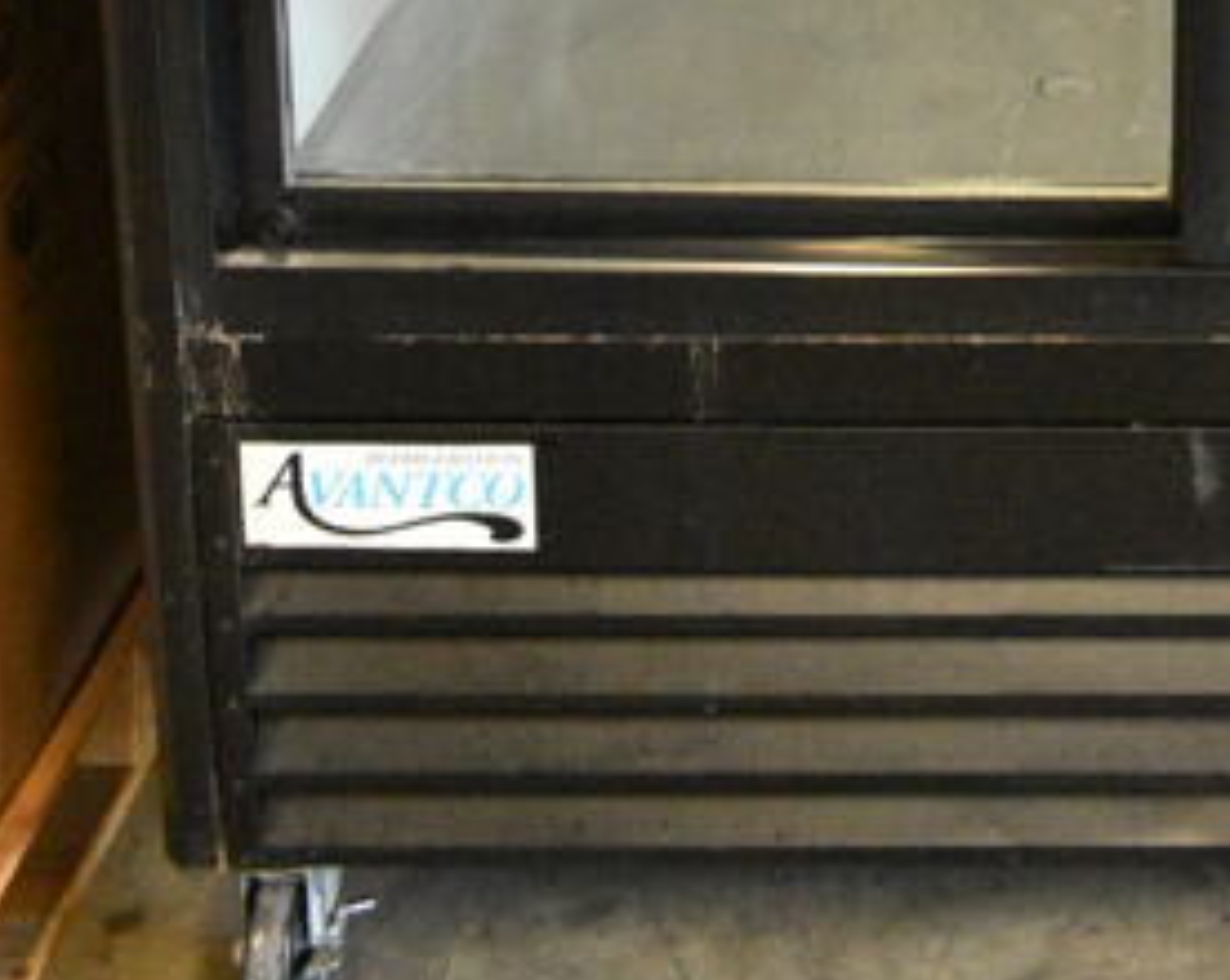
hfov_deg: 21.9
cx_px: 1243
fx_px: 3054
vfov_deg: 15.7
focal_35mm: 84
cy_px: -751
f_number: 6.3
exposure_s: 1/100
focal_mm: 18
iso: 6400
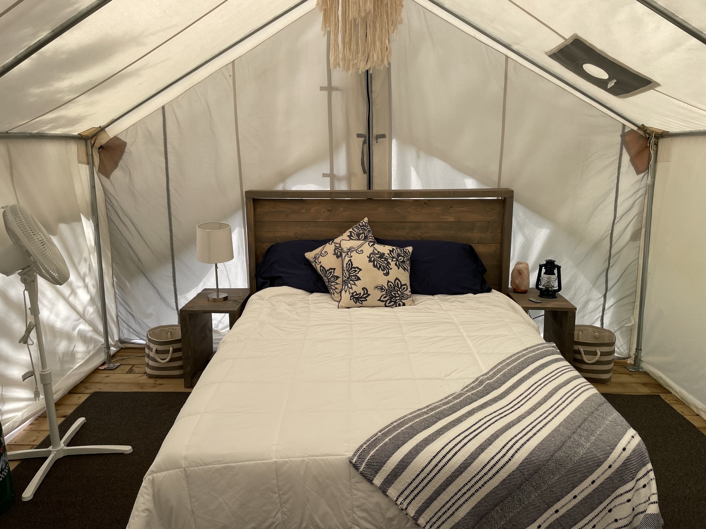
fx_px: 530
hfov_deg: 67.3
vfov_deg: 53.1
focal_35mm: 26
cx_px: 353
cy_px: 264
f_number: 1.6
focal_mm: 4.2
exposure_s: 1/220
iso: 32
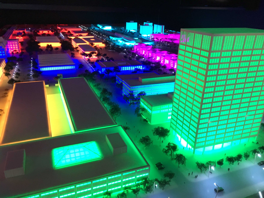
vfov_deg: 48.2
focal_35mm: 29
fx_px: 221
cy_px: 99
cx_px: 132
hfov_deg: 61.7
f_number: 2.2
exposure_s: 1/24
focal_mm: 4.15
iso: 200
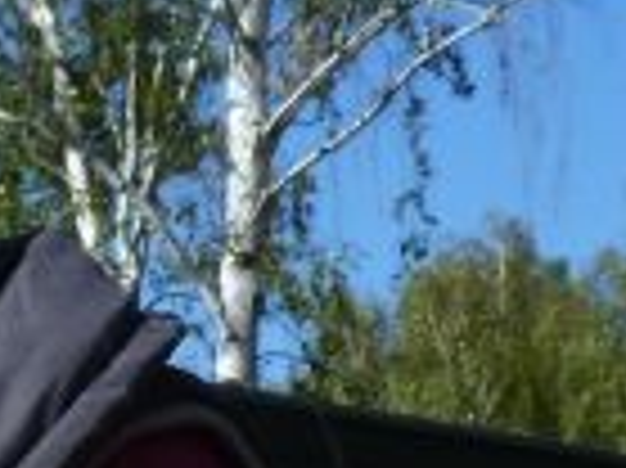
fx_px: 2602
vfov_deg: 9.4
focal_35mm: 144
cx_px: -522
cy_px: 1012
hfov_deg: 12.5
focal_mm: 4.1
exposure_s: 1/400
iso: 80
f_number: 4.5
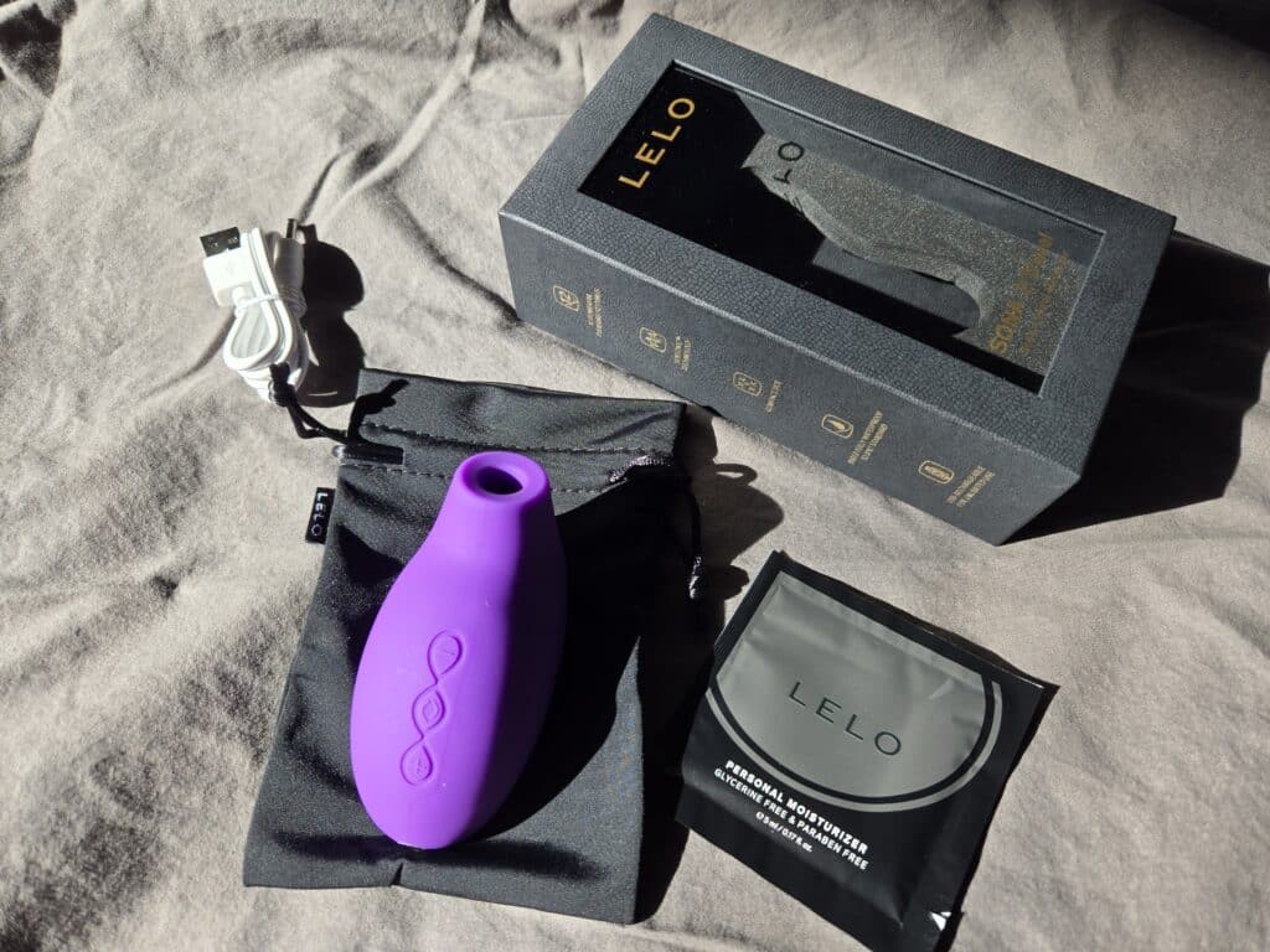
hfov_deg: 73.9
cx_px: 635
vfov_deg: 58.9
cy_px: 476
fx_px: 844
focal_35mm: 23
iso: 25
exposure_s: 1/243
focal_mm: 5.4
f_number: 1.8
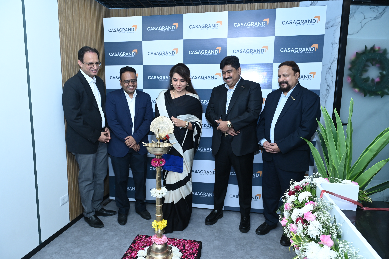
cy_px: 130
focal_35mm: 24
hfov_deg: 73.8
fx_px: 259
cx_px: 194
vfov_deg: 53.1
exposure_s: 1/160
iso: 640
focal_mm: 24
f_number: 5.6
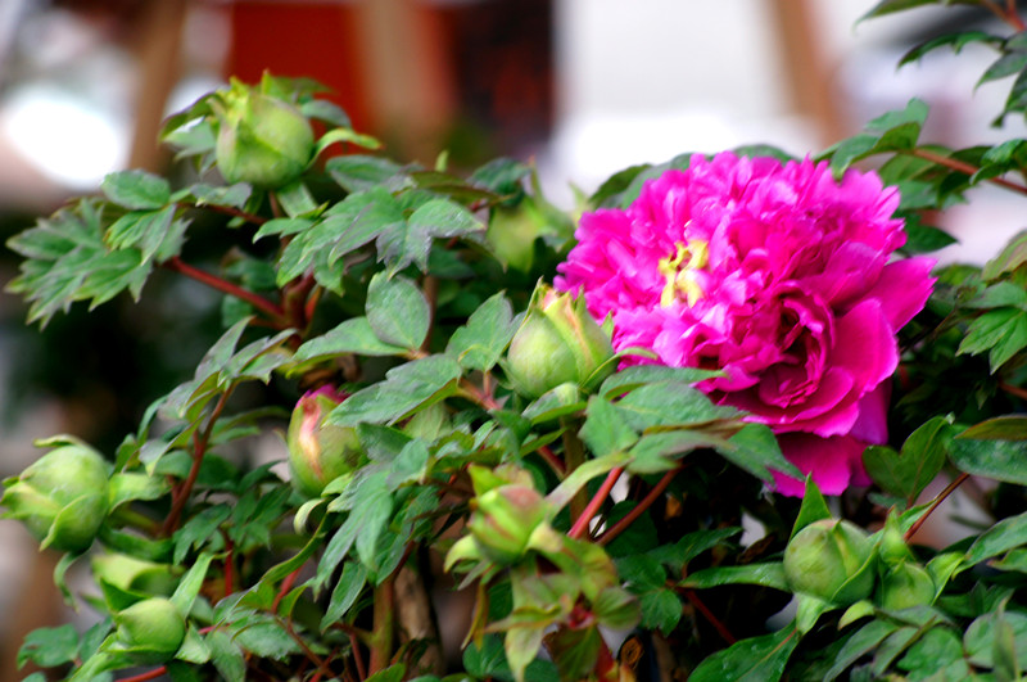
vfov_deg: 7.6
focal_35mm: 180
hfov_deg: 11.4
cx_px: 514
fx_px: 5128
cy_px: 341
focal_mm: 120
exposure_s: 1/13
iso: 100
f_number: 8
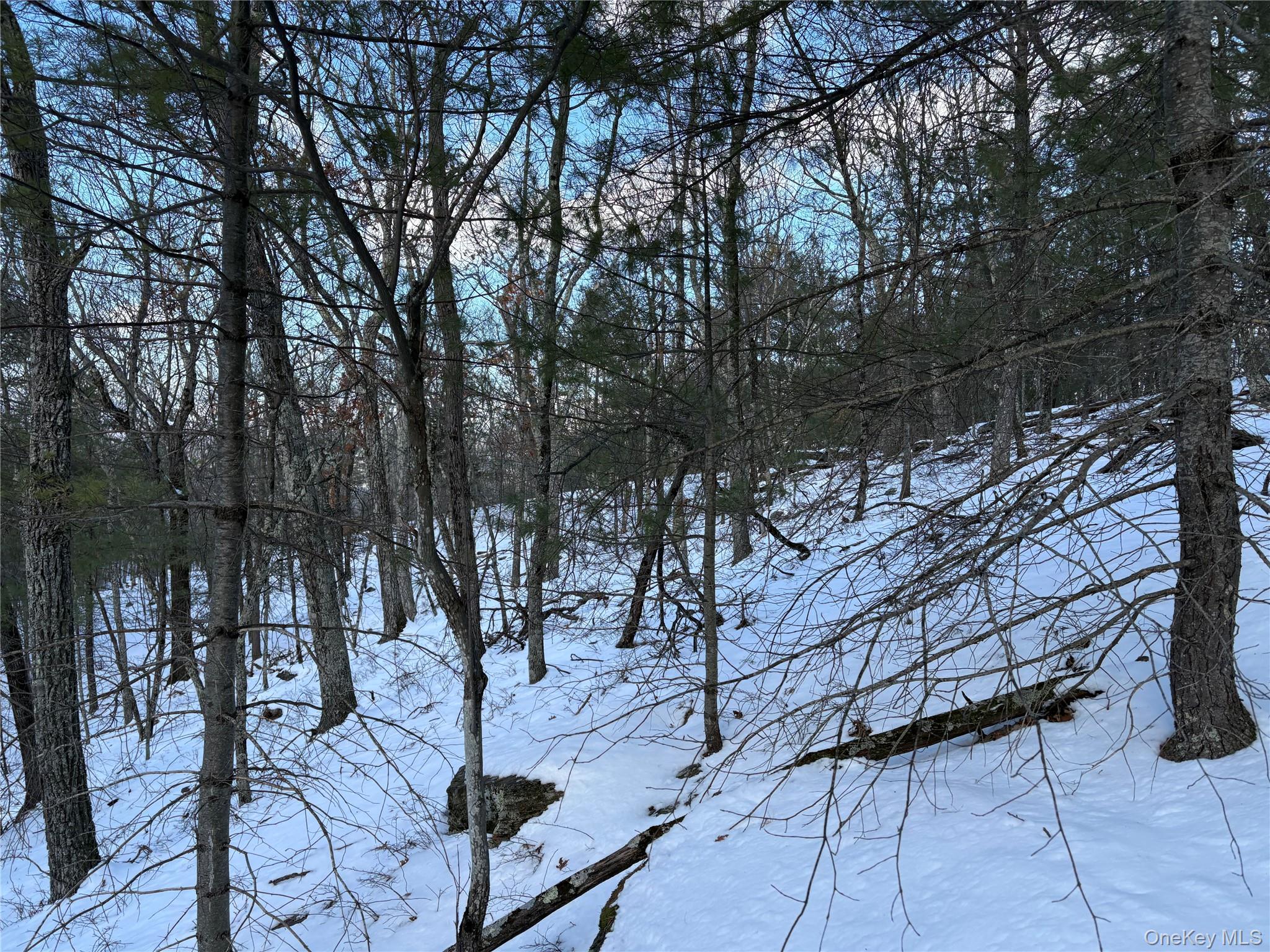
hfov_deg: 67.3
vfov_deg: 53.1
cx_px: 635
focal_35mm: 26
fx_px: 954
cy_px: 476
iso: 50
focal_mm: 5.96
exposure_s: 1/820
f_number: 1.6
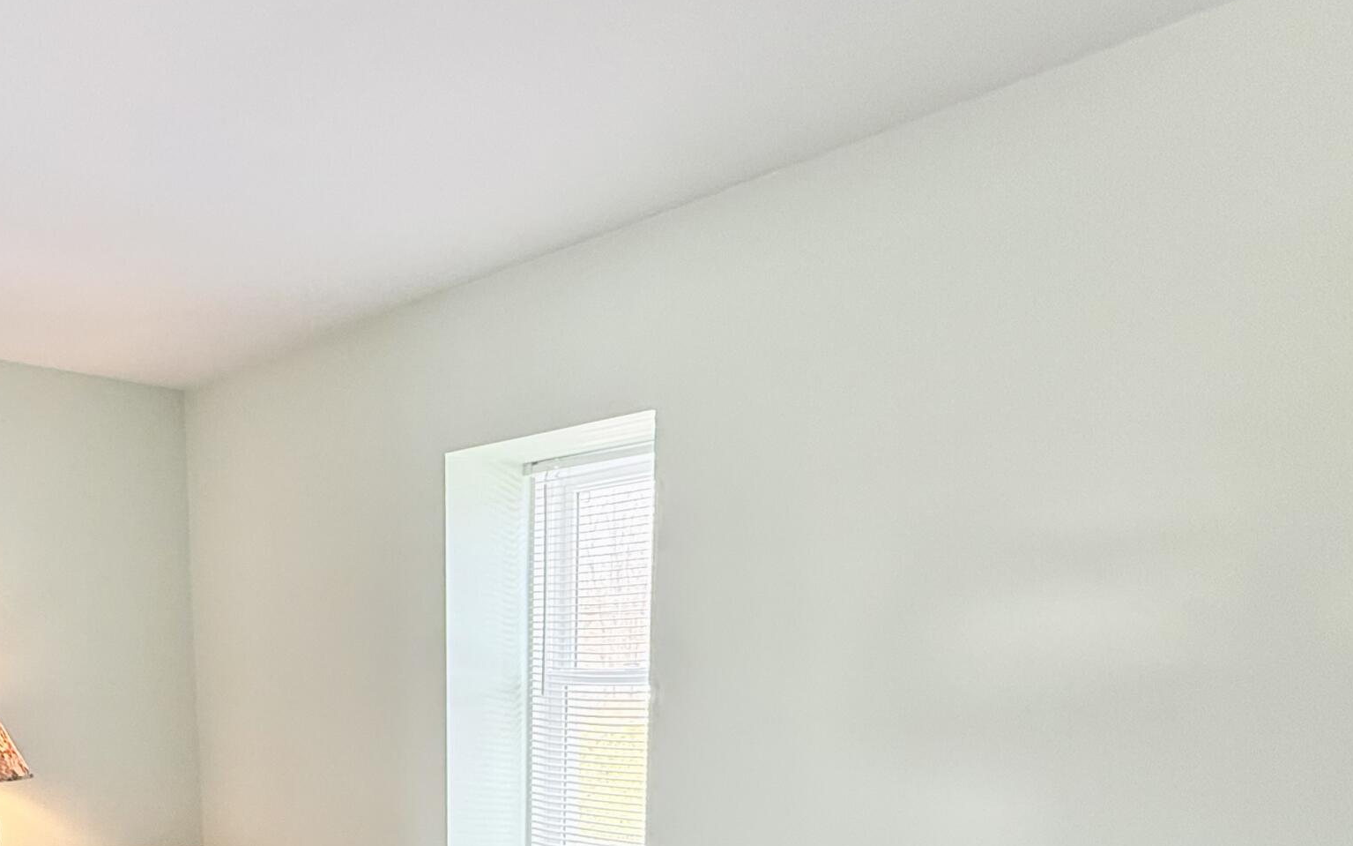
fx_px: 1069
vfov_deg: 38.7
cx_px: 281
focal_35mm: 29
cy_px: 827
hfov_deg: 59.8
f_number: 2.2
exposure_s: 1/120
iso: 400
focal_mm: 2.22
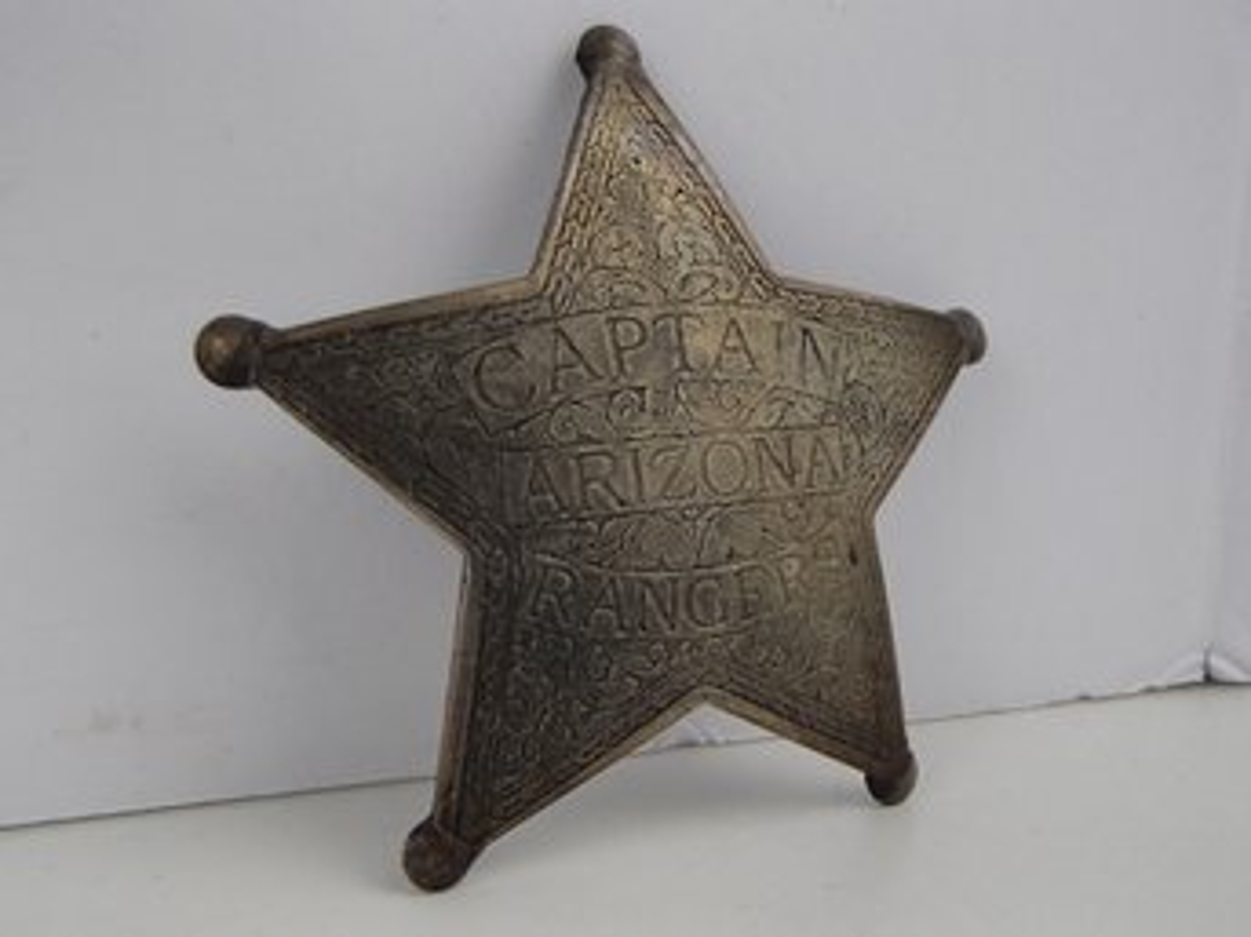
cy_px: 468
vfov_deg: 38.6
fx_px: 1337
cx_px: 626
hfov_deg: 50.2
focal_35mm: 37
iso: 200
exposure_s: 1/160
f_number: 4.7
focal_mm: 6.64
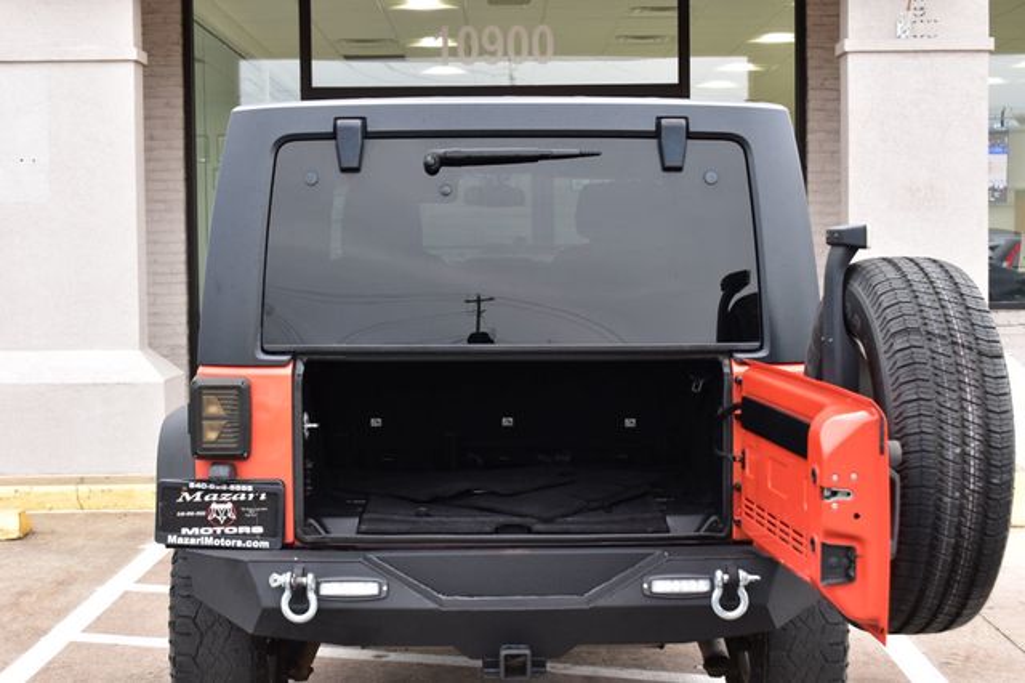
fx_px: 1707
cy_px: 342
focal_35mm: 60
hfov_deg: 33.4
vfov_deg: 22.6
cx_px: 512
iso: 400
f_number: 7.1
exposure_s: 1/40
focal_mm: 40
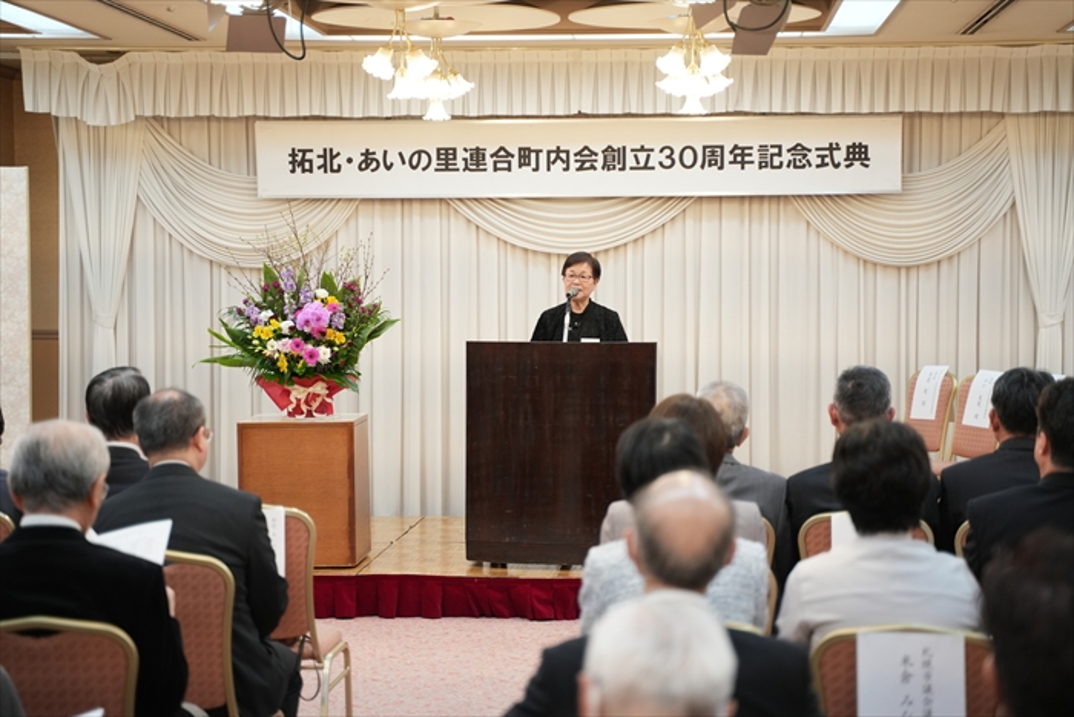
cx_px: 537
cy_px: 358
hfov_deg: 27.0
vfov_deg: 18.2
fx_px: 2238
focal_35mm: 75
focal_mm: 75
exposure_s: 1/125
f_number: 2.8
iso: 1250
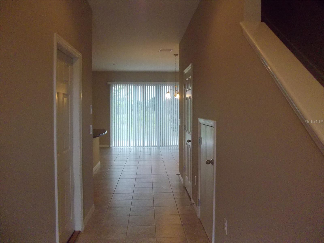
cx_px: 162
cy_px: 122
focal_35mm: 29
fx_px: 271
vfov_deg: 48.2
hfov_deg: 61.7
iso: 400
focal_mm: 4.1
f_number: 3.3
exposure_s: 1/125
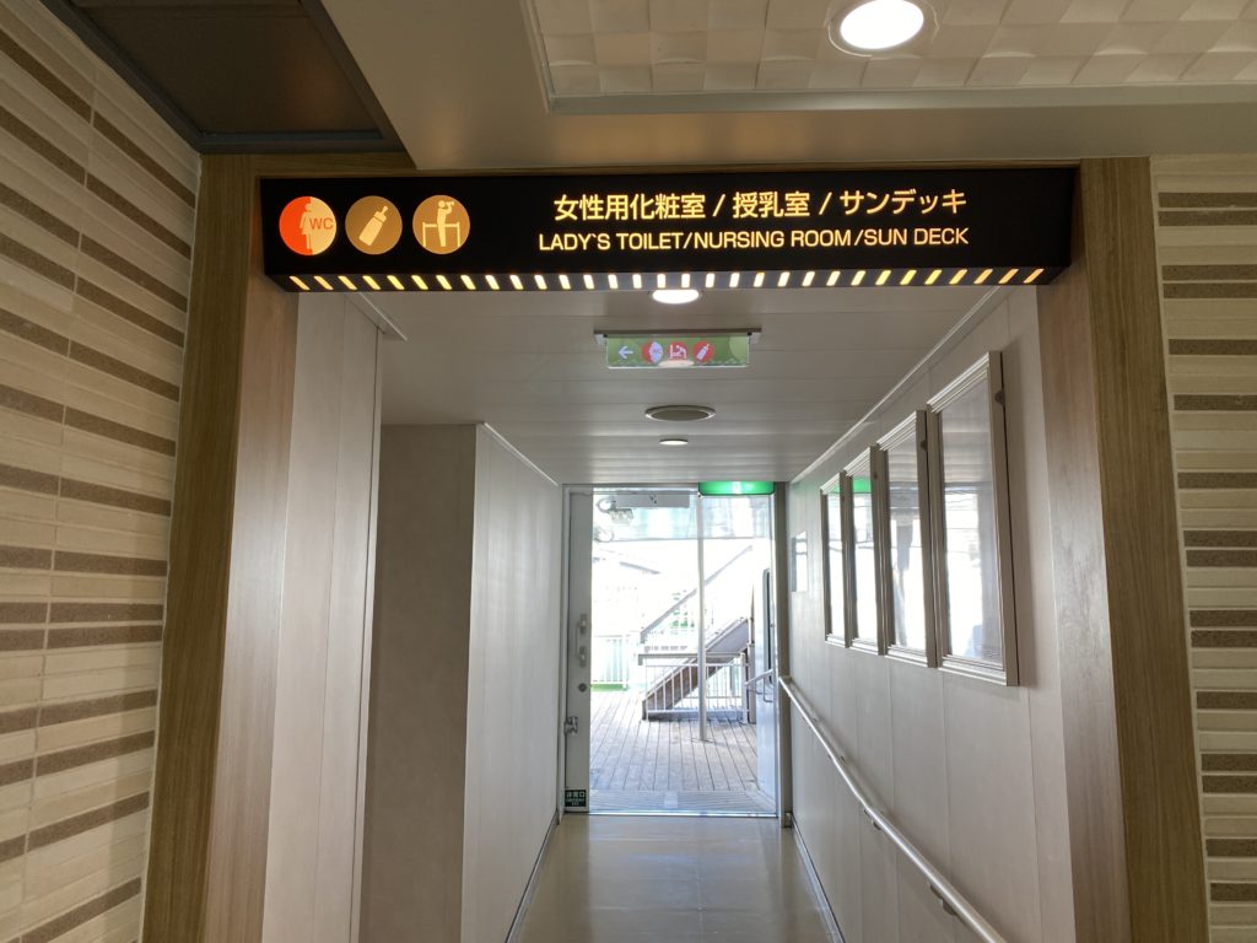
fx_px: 944
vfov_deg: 53.1
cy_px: 472
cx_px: 628
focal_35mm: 26
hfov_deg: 67.3
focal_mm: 4.25
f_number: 1.8
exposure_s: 1/120
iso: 80
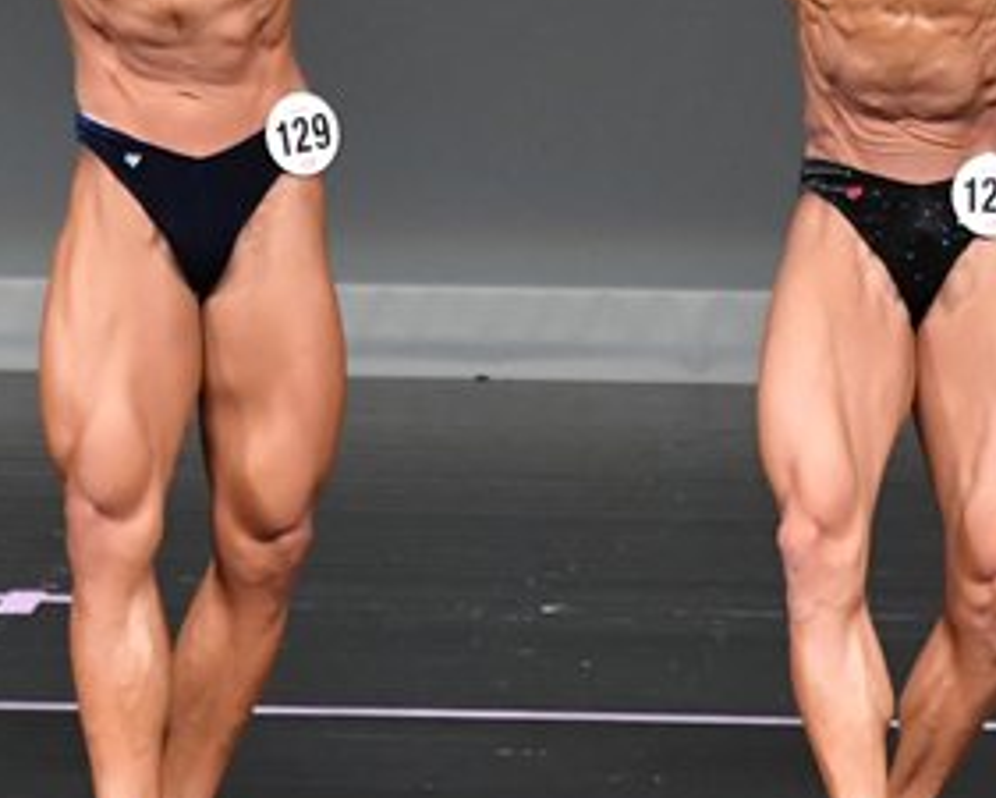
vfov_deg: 1.9
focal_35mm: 814
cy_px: 177
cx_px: 558
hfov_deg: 2.4
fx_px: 24003
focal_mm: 210
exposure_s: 1/400
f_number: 5.6
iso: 5000
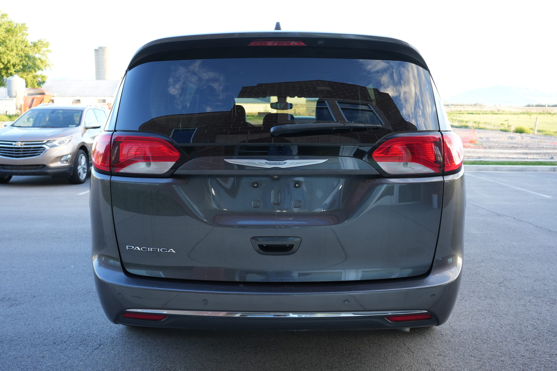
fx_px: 542
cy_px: 186
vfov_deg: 37.9
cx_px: 278
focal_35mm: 35
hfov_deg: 54.4
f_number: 5
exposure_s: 1/80
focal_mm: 35
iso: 640
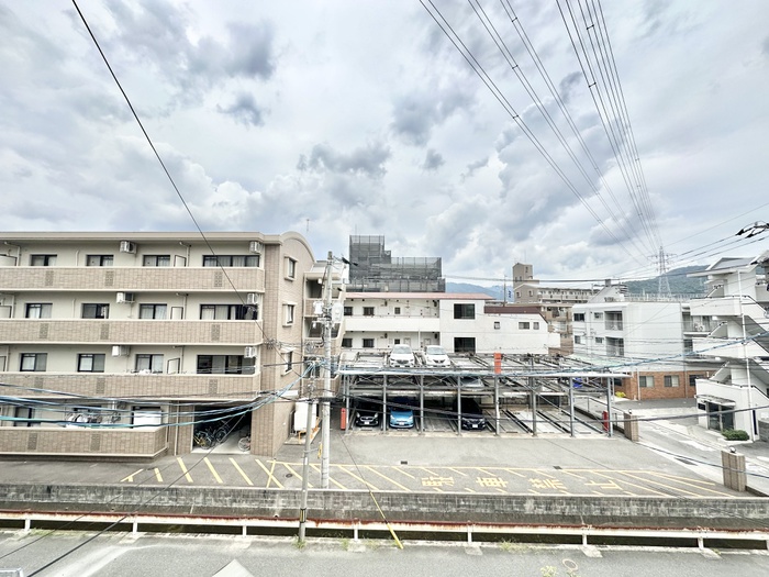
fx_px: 311
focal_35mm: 14
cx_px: 384
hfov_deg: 102.1
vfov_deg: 85.7
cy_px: 288
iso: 50
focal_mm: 2.22
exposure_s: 1/2959
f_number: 2.2
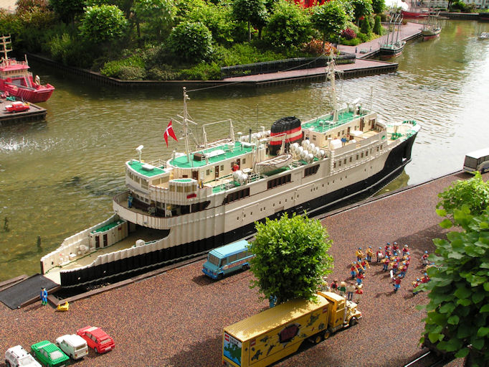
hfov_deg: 38.9
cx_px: 244
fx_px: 692
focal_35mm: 49
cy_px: 184
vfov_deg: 29.7
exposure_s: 1/125
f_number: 6.3
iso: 50
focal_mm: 8.2
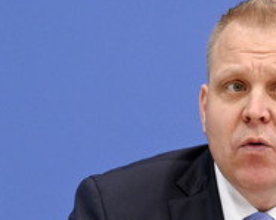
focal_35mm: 195
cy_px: 204
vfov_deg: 7.9
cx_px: 263
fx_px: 1590
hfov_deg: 9.9
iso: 5000
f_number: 6.3
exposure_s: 1/640
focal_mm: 86
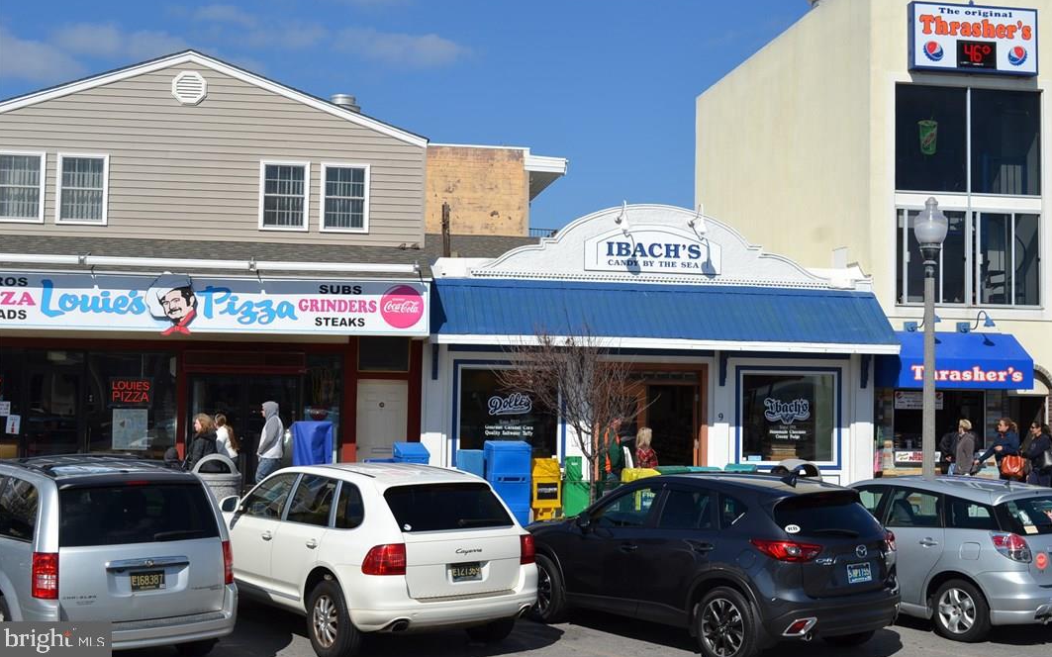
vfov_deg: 25.8
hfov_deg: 40.3
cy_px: 301
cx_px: 533
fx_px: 1433
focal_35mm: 50
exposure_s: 1/320
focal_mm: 32
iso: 100
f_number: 9
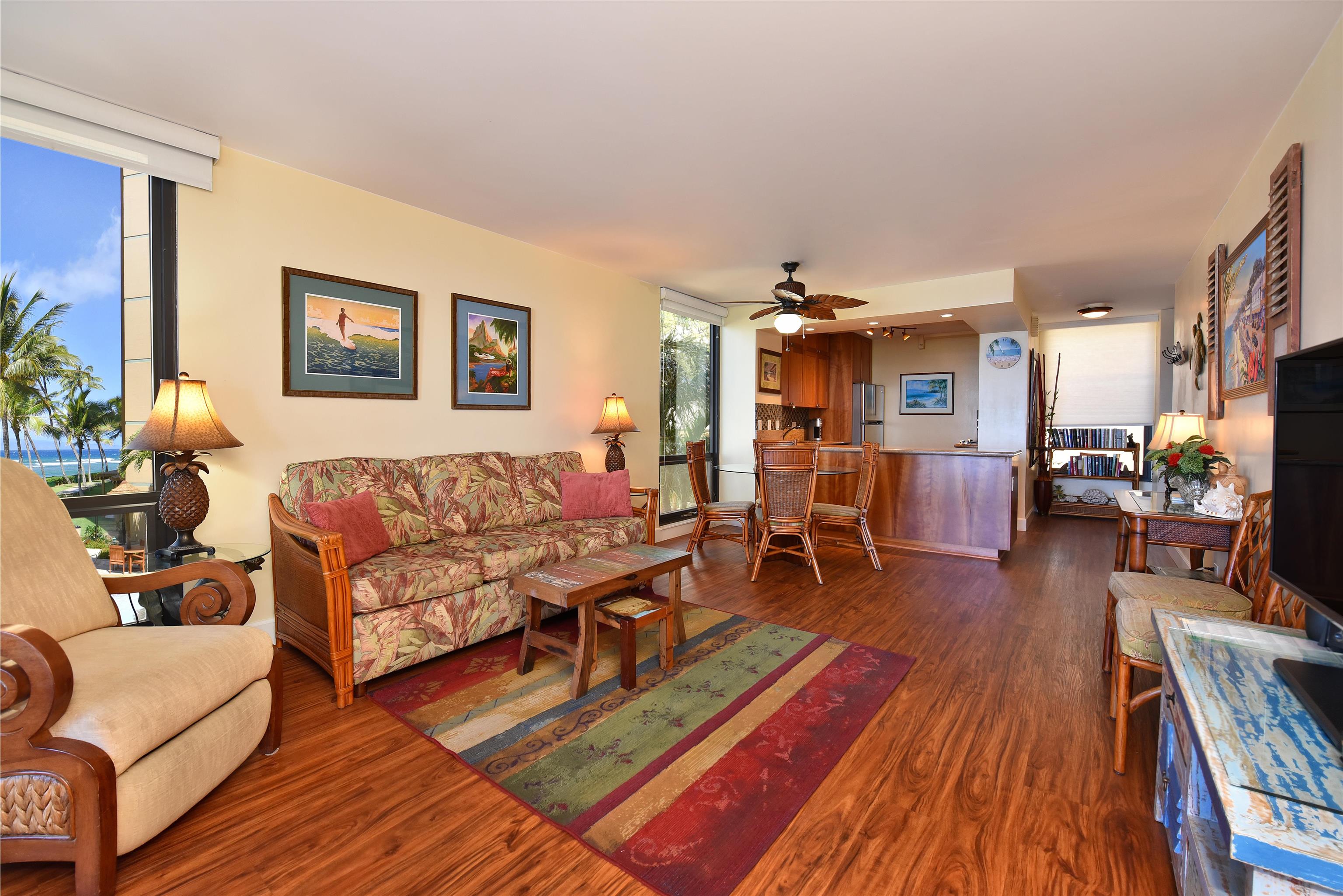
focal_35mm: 15
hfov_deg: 100.4
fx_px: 560
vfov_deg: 77.4
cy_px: 448
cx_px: 672
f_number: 16
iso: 3200
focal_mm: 15
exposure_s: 1/60
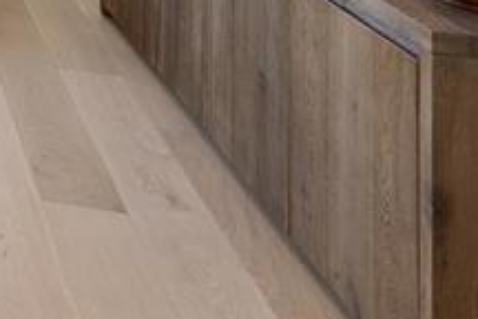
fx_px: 1009
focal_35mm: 76
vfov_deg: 14.7
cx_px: -542
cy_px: -326
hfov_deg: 17.1
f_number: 9
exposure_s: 1/10
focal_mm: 16
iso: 500
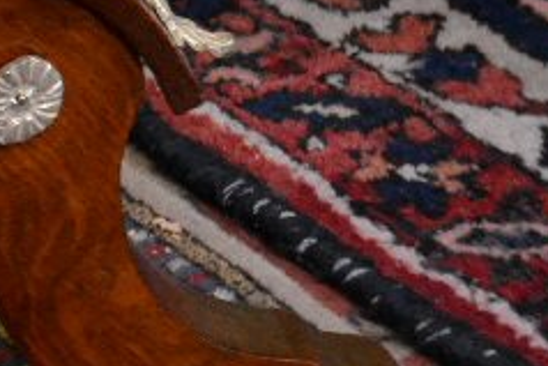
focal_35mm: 227
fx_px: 3457
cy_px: -12
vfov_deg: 6.0
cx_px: -419
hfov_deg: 8.7
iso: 1800
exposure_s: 1/60
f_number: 4
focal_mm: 24
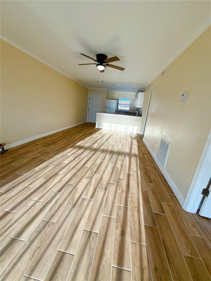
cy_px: 140
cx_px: 106
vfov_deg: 102.1
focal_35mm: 14
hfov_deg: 85.7
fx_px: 114
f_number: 2.2
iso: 64
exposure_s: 1/192
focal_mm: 2.22
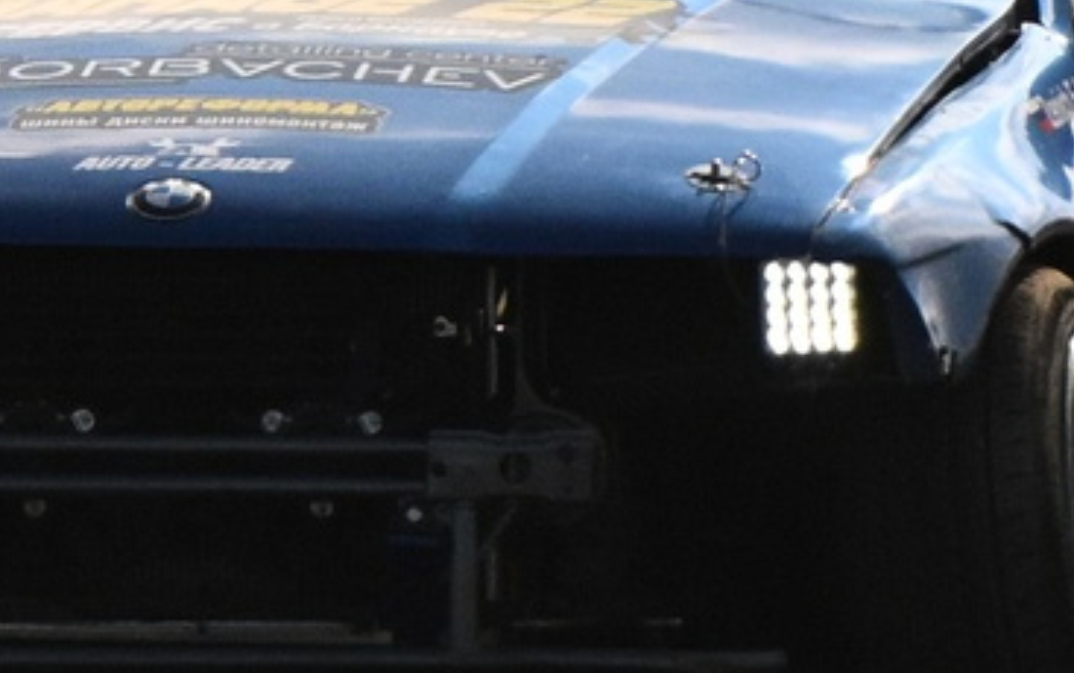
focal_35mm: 2130
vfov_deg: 0.6
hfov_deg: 1.0
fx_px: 62393
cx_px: -620
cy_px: -483
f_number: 2.8
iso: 1100
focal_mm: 200
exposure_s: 1/32000
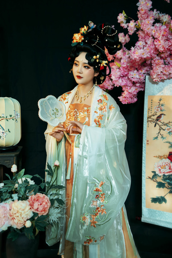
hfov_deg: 27.0
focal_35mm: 50
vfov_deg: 39.6
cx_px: 86
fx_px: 358
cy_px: 129
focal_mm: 50
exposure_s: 1/125
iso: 200
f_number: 2.2
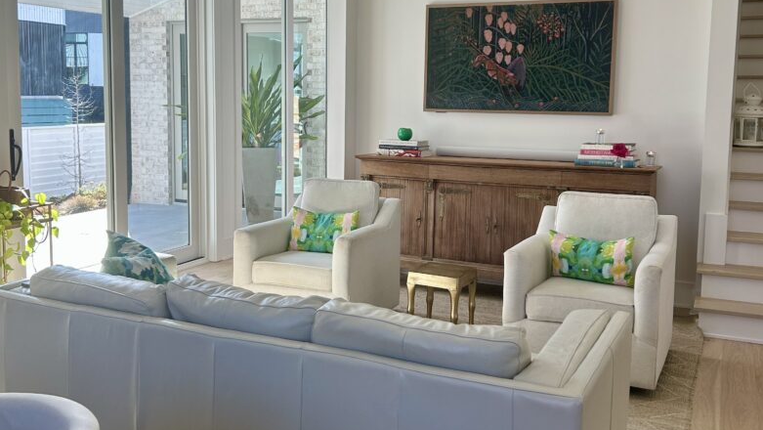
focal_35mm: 29
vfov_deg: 40.0
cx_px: 375
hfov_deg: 66.0
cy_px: 171
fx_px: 587
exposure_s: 1/214
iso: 40
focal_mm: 5.7
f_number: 1.5
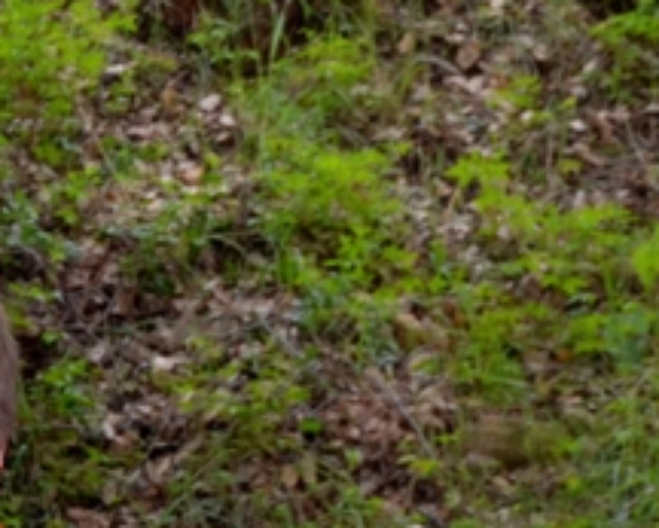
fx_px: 5346
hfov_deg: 6.8
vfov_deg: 5.7
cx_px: -656
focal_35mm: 274
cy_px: 319
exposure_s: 1/60
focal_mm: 42
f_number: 5
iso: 1250
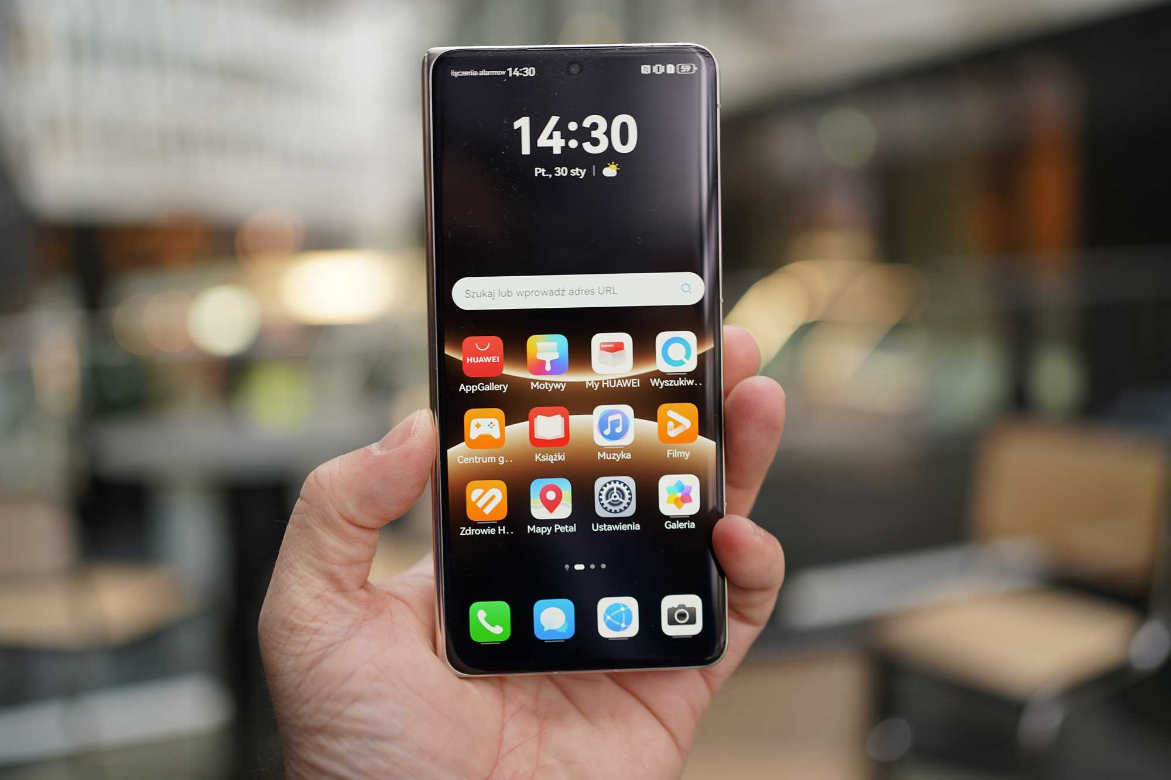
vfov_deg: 37.8
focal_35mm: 35
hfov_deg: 54.4
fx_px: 1138
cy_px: 390
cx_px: 586
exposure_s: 1/40
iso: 125
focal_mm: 35
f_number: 2.2
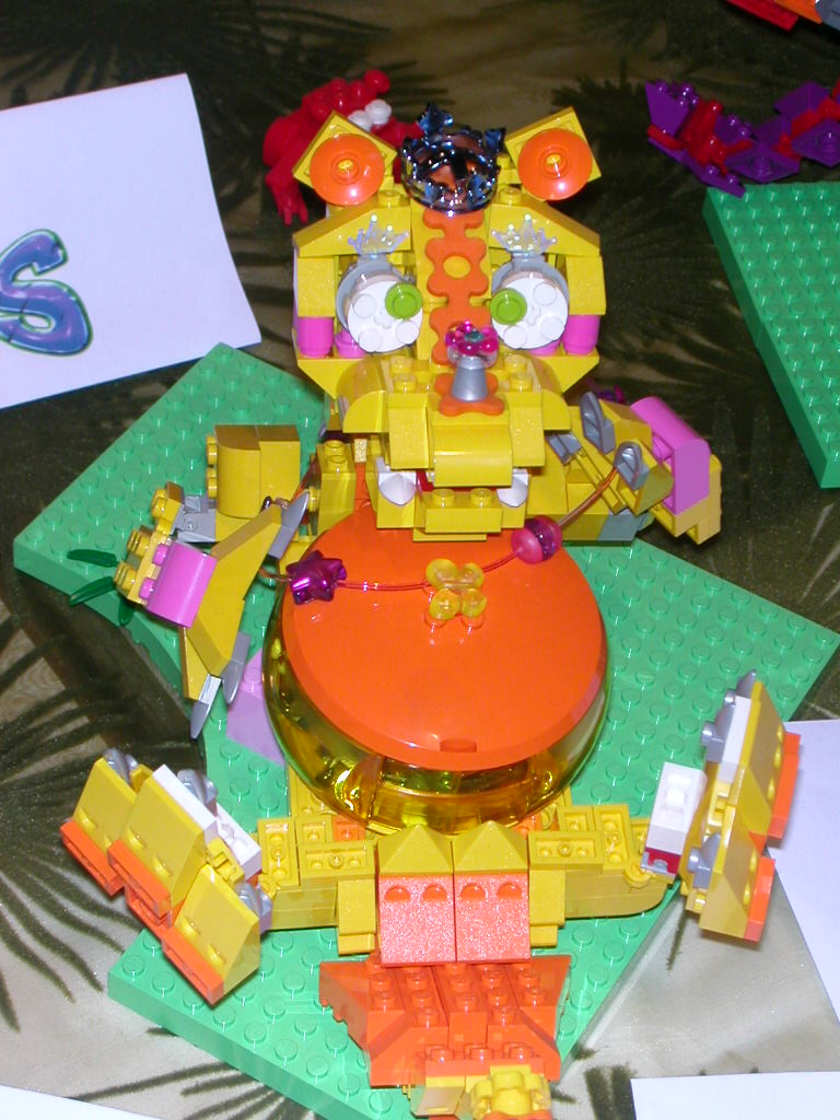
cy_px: 560
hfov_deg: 18.0
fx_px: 2653
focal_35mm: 82
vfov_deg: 23.8
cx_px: 420
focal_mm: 12.5
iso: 100
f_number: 4.1
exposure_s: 1/59.9
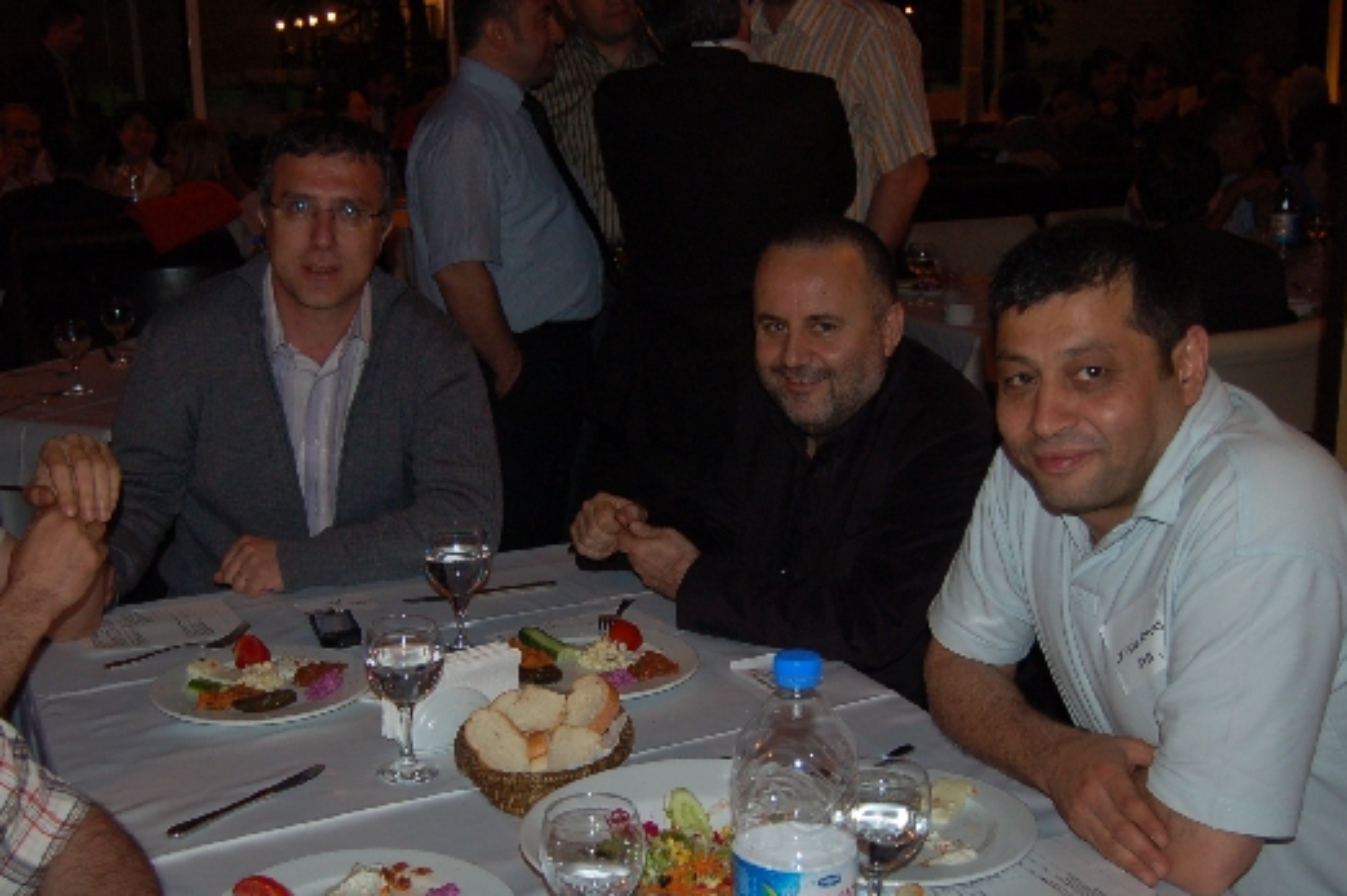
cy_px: 516
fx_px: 1720
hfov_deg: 42.7
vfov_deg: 29.1
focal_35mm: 46
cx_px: 601
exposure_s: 1/60
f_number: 3.8
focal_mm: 20
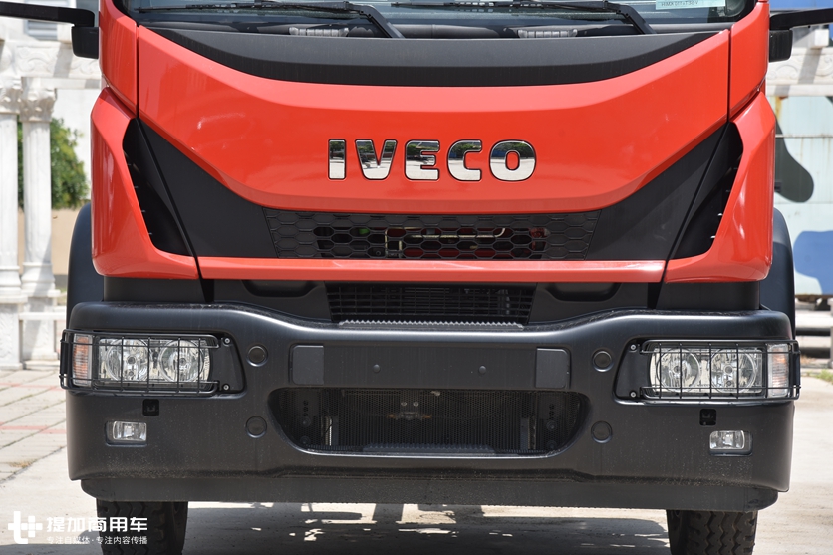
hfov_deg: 17.1
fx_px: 2776
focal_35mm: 120
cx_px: 416
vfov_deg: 11.4
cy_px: 278
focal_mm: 120
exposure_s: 1/250
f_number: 8
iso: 200
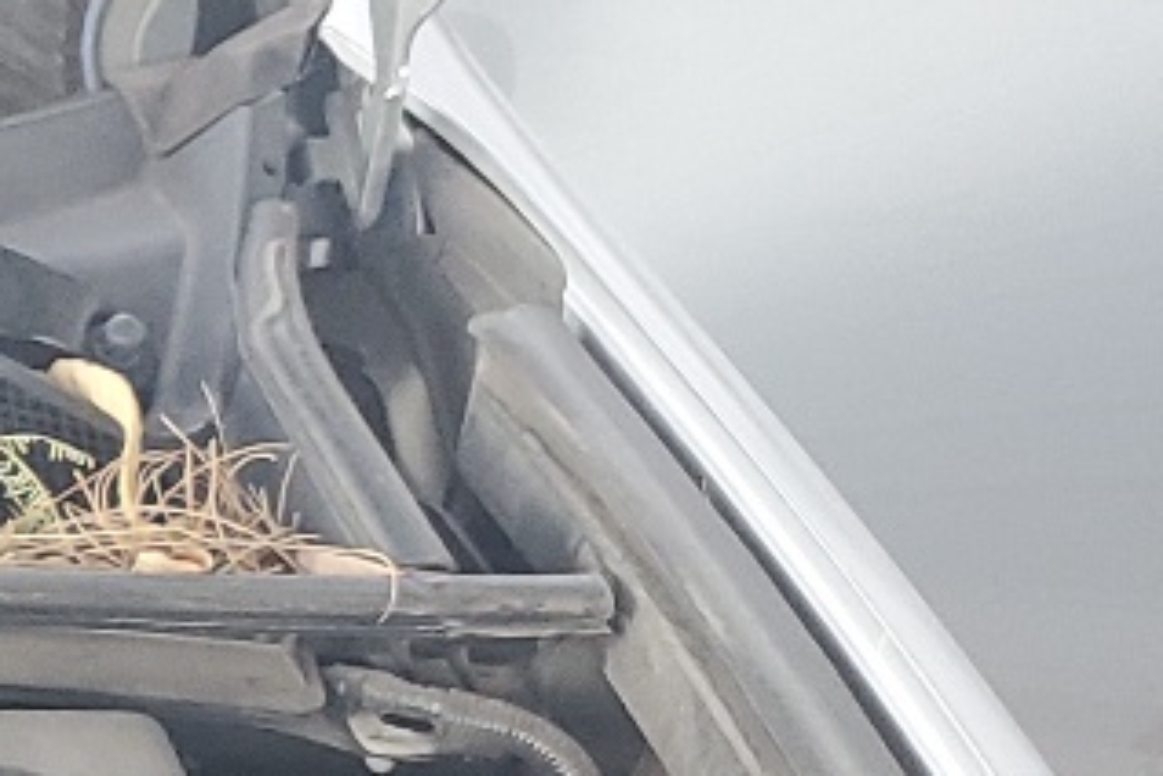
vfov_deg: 9.8
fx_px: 4393
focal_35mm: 136
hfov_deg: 12.1
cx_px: -1616
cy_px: 1102
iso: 91
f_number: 1.5
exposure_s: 1/120
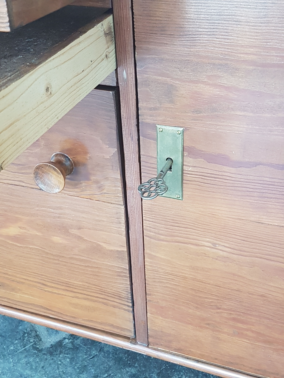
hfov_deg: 53.1
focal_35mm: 26
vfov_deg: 67.3
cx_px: 142
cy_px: 189
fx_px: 284
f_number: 1.7
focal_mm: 4.2
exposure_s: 1/50
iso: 125
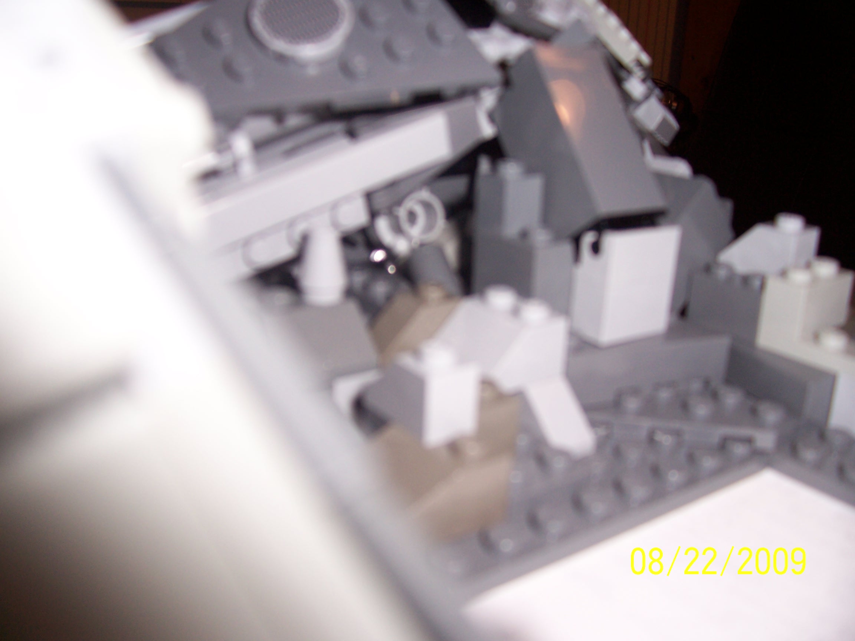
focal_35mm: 34
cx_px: 428
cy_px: 320
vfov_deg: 41.8
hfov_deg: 54.0
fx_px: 840
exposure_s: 1/60
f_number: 2.7
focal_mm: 5.6
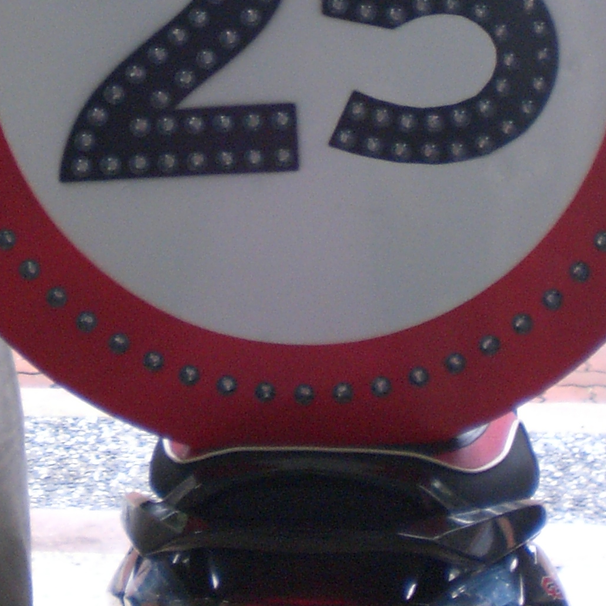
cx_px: 245
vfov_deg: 16.8
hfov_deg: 17.4
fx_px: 1981
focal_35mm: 100
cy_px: -62
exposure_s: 1/80
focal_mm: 6.3
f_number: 3.1
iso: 200
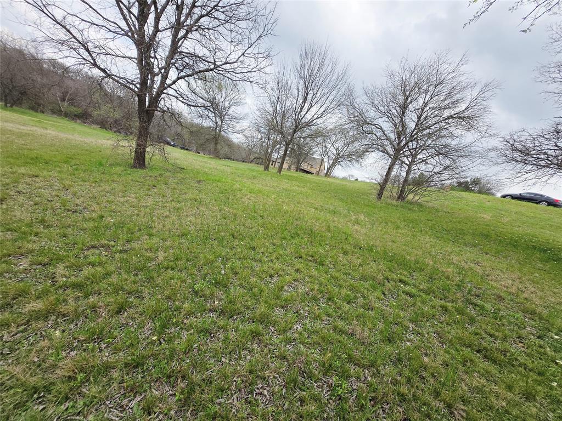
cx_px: 281
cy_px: 210
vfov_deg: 89.9
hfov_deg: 106.2
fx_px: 211
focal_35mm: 13
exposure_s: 1/512
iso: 25
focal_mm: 1.7
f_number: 2.2
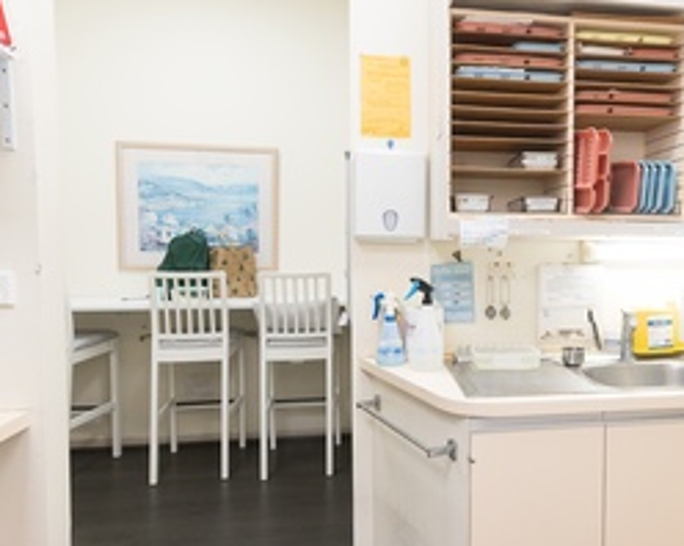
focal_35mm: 26
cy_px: 283
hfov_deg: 64.0
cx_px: 469
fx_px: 526
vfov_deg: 54.9
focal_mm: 10
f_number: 8
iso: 1000
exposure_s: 1/50
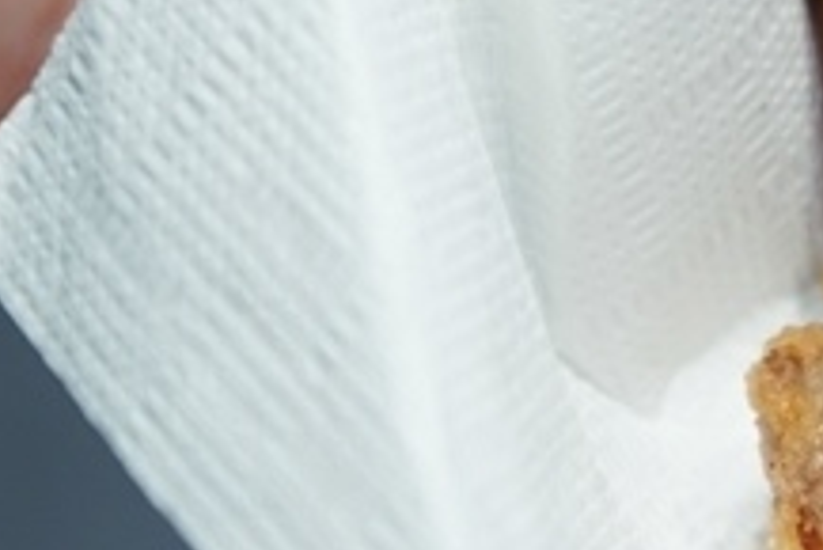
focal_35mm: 258
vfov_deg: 5.3
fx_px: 5902
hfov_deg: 7.8
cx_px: 1335
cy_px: -222
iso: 400
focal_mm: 70
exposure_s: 1/80
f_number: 5.6
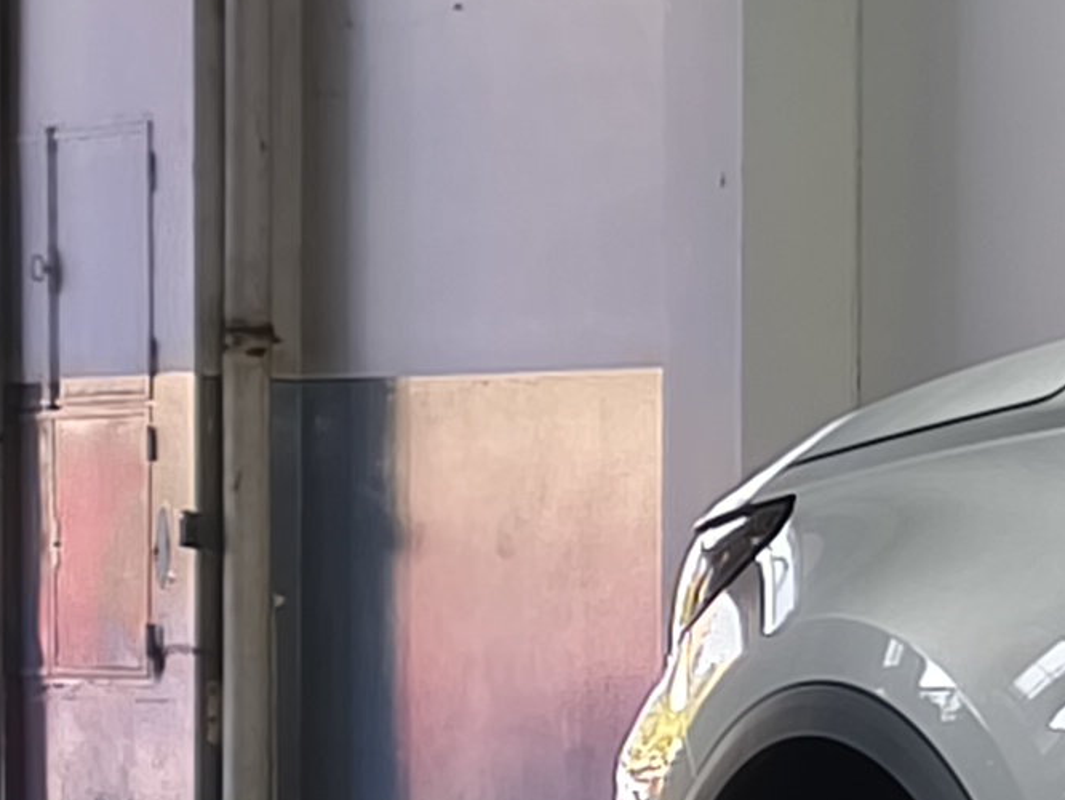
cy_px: 888
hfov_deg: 8.3
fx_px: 6432
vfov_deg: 7.1
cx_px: 2989
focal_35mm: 209
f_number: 1.7
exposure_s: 1/50
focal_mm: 5.35
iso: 200
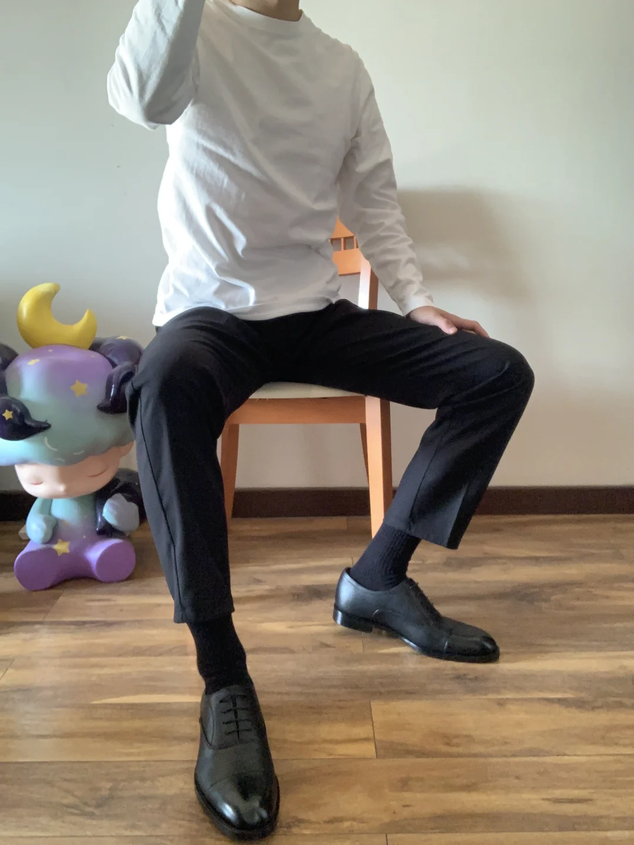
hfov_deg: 44.2
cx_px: 317
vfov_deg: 56.8
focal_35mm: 32
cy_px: 422
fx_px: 781
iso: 250
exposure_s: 1/60
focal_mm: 2.87
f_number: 2.2
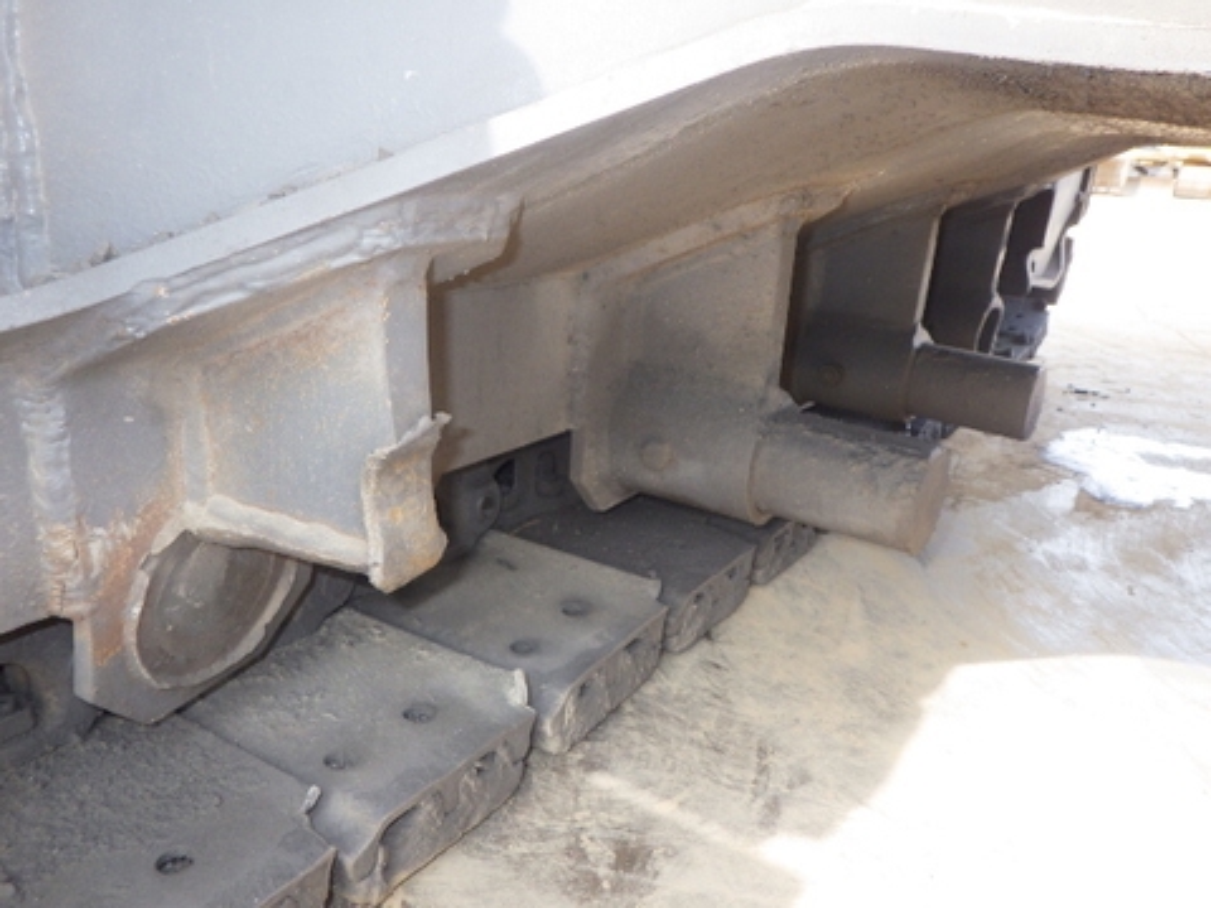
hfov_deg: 63.4
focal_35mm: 28
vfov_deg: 49.7
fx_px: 980
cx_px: 606
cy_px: 454
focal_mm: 5
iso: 250
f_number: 3.5
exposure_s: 1/160
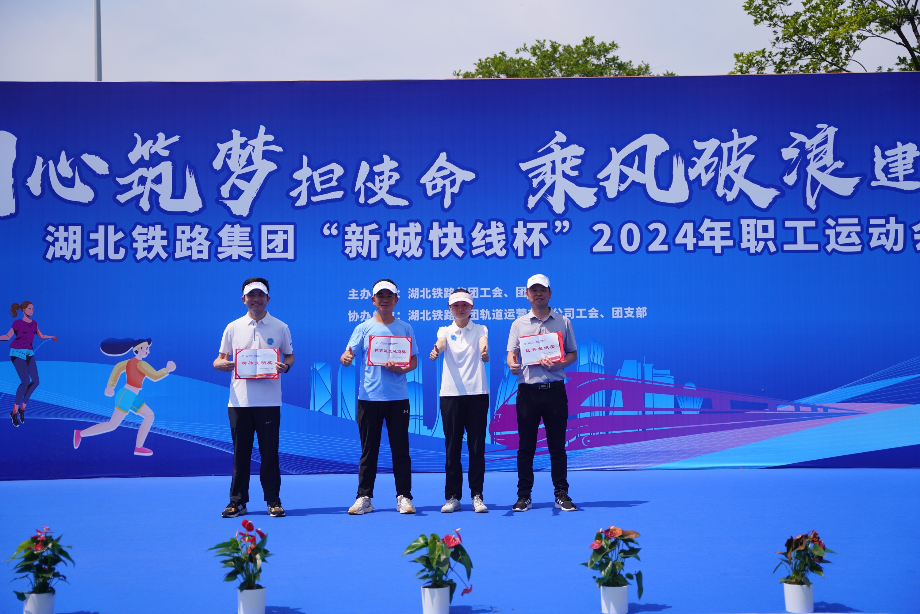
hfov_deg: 44.6
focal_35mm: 44
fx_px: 1122
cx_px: 460
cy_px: 307
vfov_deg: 30.6
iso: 100
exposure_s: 1/2500
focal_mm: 43.9
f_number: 2.8
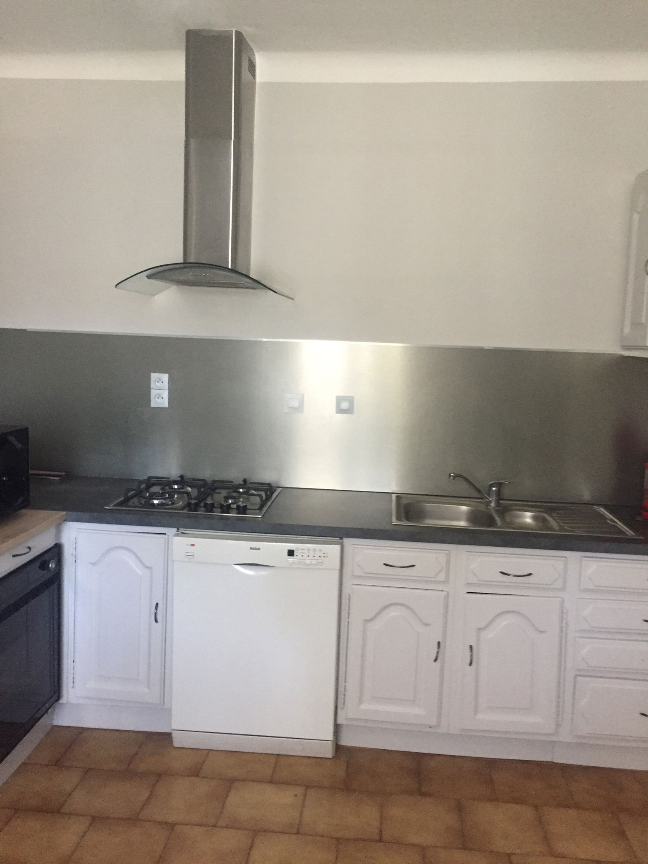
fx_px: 724
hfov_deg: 48.2
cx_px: 324
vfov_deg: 61.7
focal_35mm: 29
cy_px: 432
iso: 250
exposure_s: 1/17
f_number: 2.2
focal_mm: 4.15
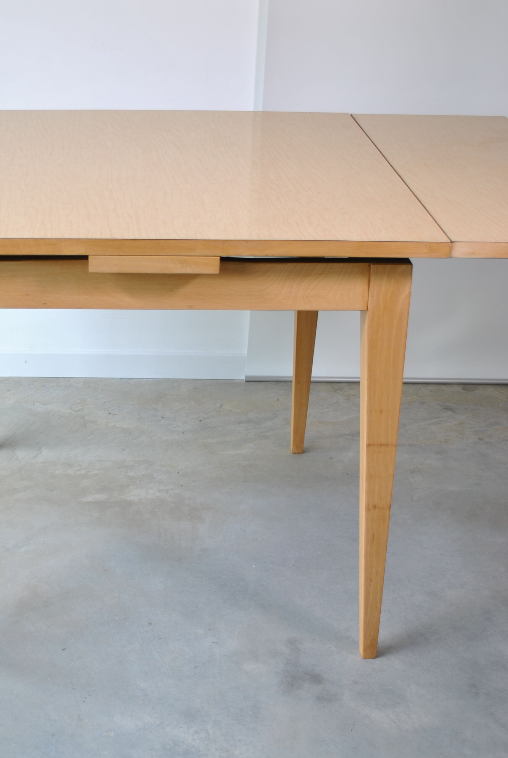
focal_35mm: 55
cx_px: 155
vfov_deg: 36.1
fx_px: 1161
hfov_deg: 24.5
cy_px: 430
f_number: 4.2
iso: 100
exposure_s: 1/30
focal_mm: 26
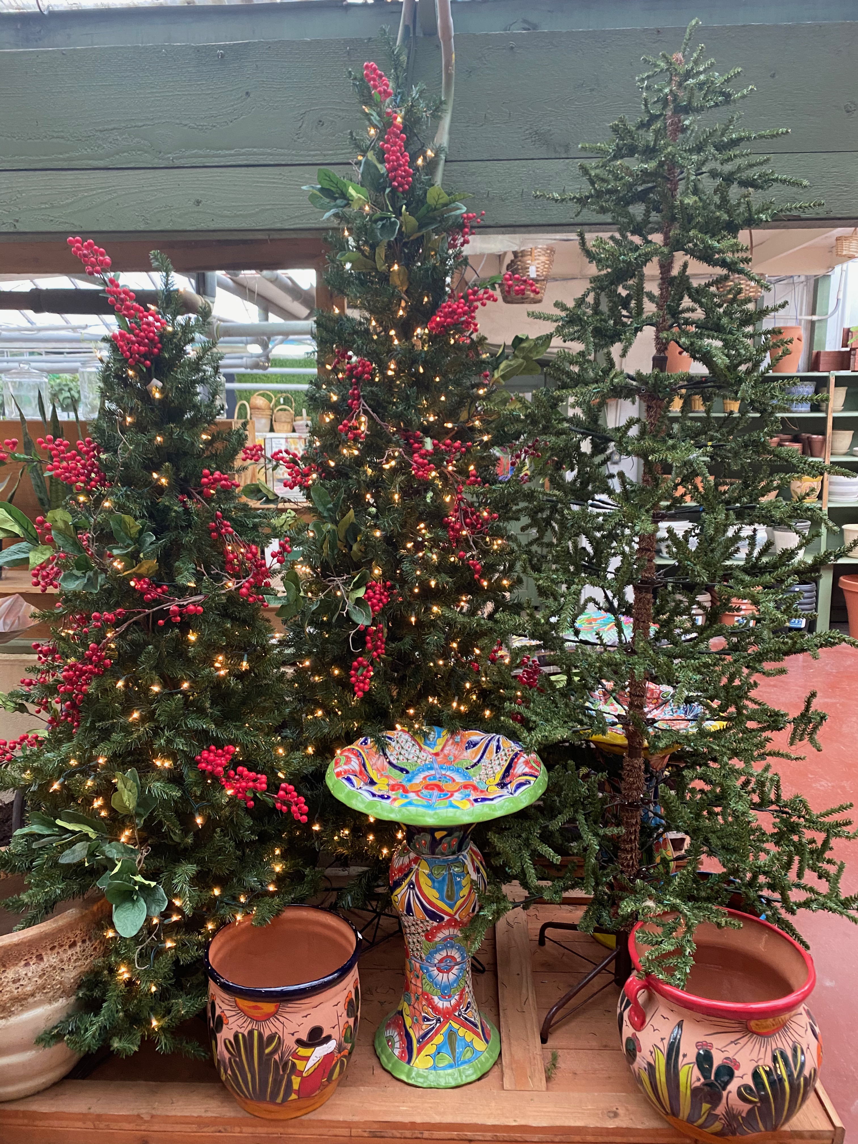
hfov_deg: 53.1
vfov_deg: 67.3
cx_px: 429
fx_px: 859
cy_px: 572
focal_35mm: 26
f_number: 1.8
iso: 250
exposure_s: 1/60
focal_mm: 4.25
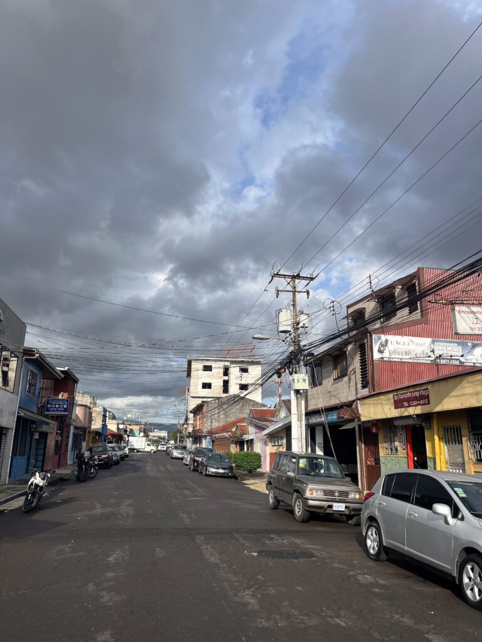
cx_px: 241
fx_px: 483
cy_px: 321
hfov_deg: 53.1
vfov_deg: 67.3
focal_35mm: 26
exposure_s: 1/2825
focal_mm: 5.1
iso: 50
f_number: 1.6
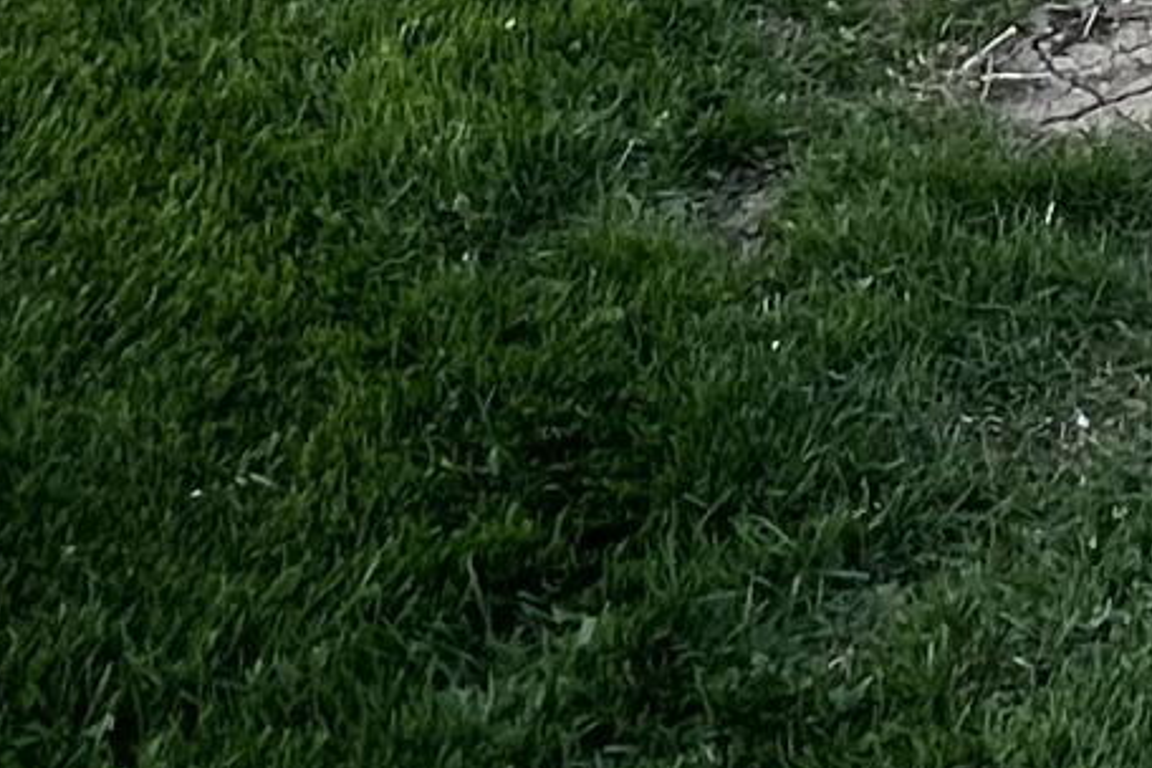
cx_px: 1890
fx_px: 2848
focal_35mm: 89
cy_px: -1506
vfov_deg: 10.7
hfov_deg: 19.0
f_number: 1.8
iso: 32
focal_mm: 1.57
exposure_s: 1/533
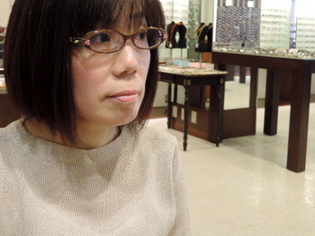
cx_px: 92
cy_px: 54
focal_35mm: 44
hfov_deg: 42.1
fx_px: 400
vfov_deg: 32.1
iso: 160
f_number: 1.8
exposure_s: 1/30
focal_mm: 5.1
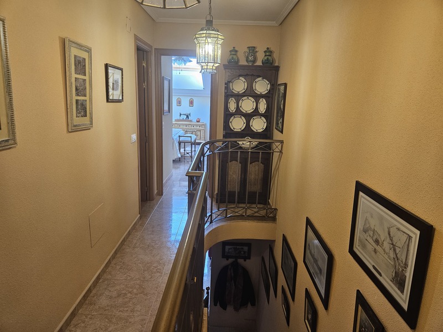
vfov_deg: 58.9
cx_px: 222
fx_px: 294
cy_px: 166
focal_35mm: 23
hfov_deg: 73.9
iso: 250
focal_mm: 5.4
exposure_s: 1/100
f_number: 1.8
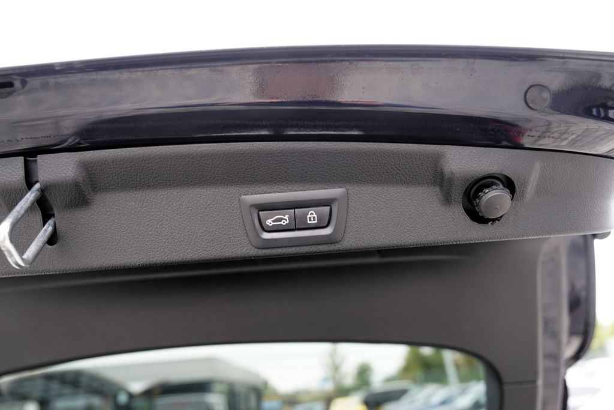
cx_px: 307
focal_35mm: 24
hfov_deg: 73.7
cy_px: 205
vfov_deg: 53.1
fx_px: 409
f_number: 4
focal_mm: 24
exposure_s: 1/60
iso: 400
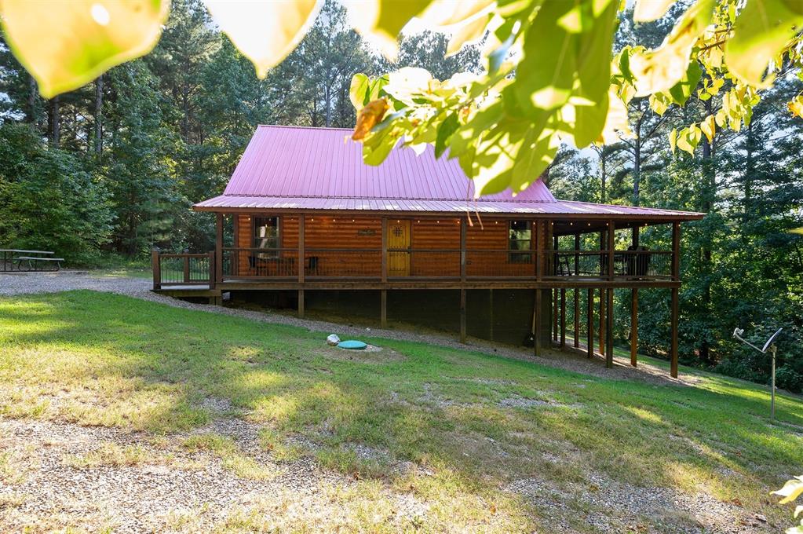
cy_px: 267
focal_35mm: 18
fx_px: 412
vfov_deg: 65.8
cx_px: 402
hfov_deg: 88.5
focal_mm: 18.5
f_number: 6.3
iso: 640
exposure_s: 1/125
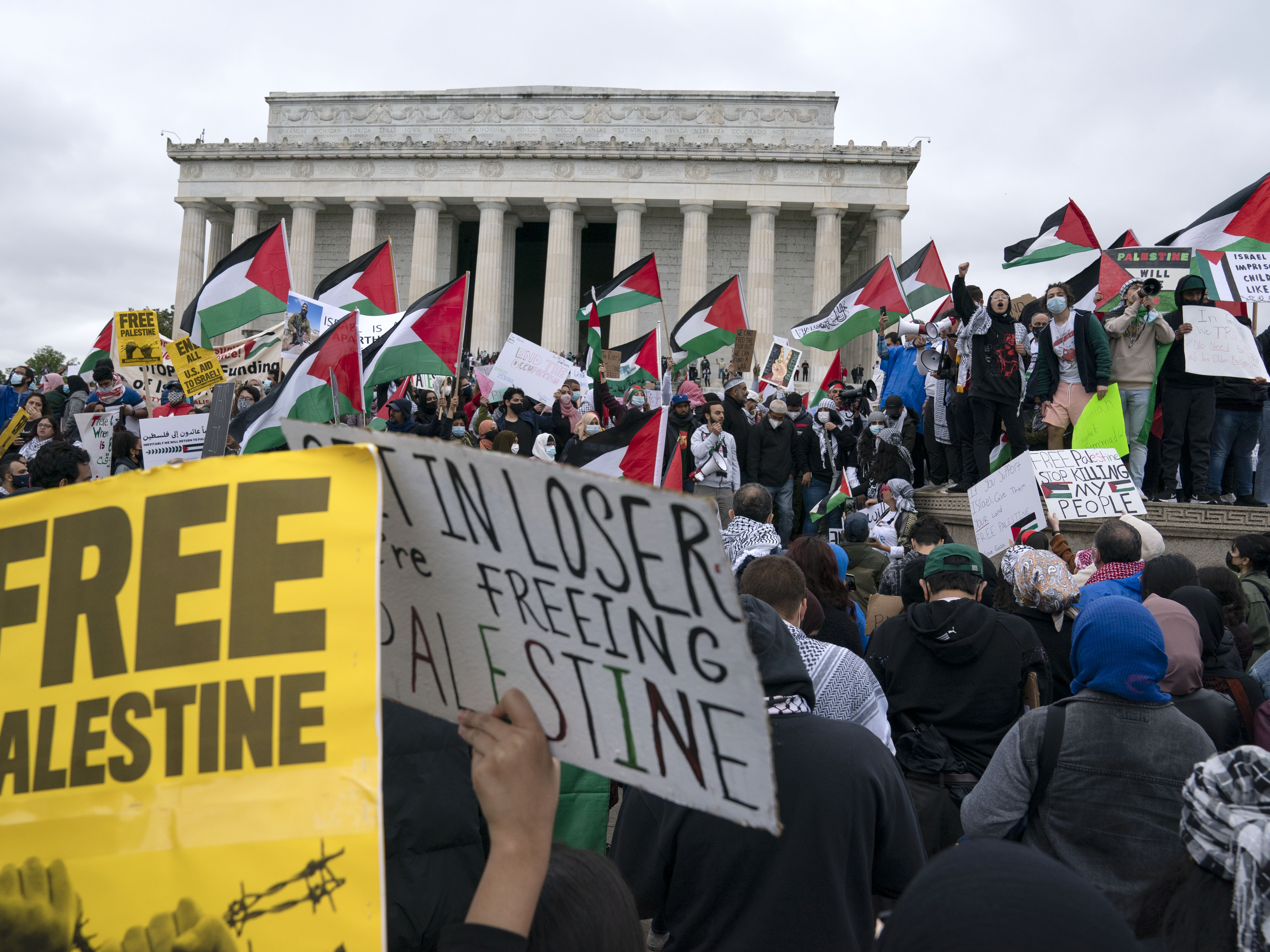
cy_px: 476
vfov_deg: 53.1
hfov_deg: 67.3
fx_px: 954
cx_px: 612
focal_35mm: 26
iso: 400
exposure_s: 1/320
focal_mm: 24
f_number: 5.6
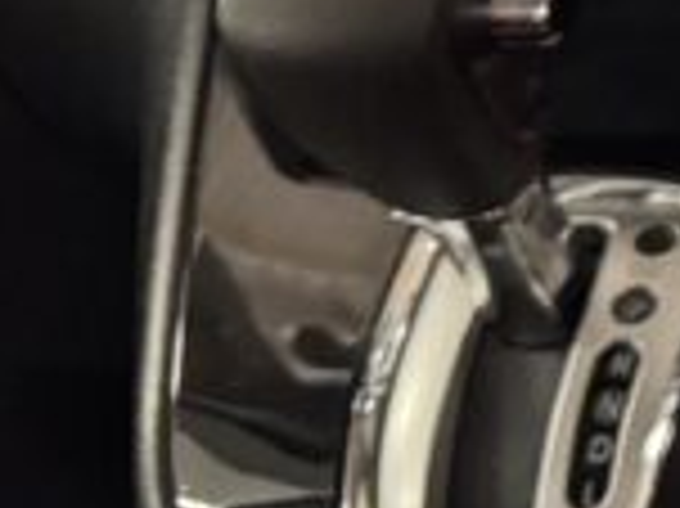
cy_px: -324
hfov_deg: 12.3
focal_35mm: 127
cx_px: 1644
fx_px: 2493
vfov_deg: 11.1
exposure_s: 1/50
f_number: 1.78
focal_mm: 6.76
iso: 800
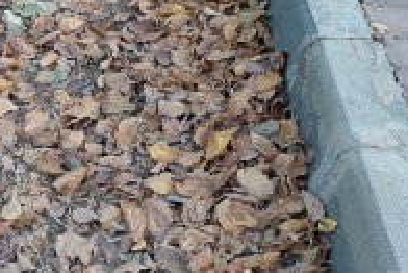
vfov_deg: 16.8
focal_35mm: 78
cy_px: -45
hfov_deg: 23.0
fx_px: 885
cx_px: -125
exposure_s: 1/100
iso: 200
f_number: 1.8
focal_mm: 5.23
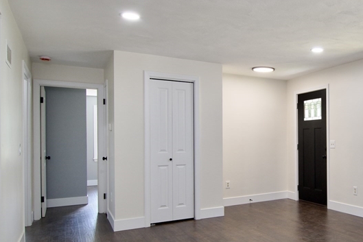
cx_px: 314
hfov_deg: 52.9
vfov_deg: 41.0
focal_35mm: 32
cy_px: 142
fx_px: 322
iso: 320
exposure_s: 1/20
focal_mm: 11
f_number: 6.3
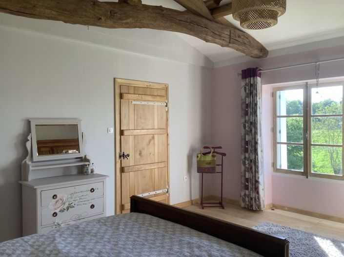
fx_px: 308
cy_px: 128
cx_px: 172
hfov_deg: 58.4
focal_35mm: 31
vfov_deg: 45.4
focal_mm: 3.3
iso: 64
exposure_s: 1/120
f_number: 2.4
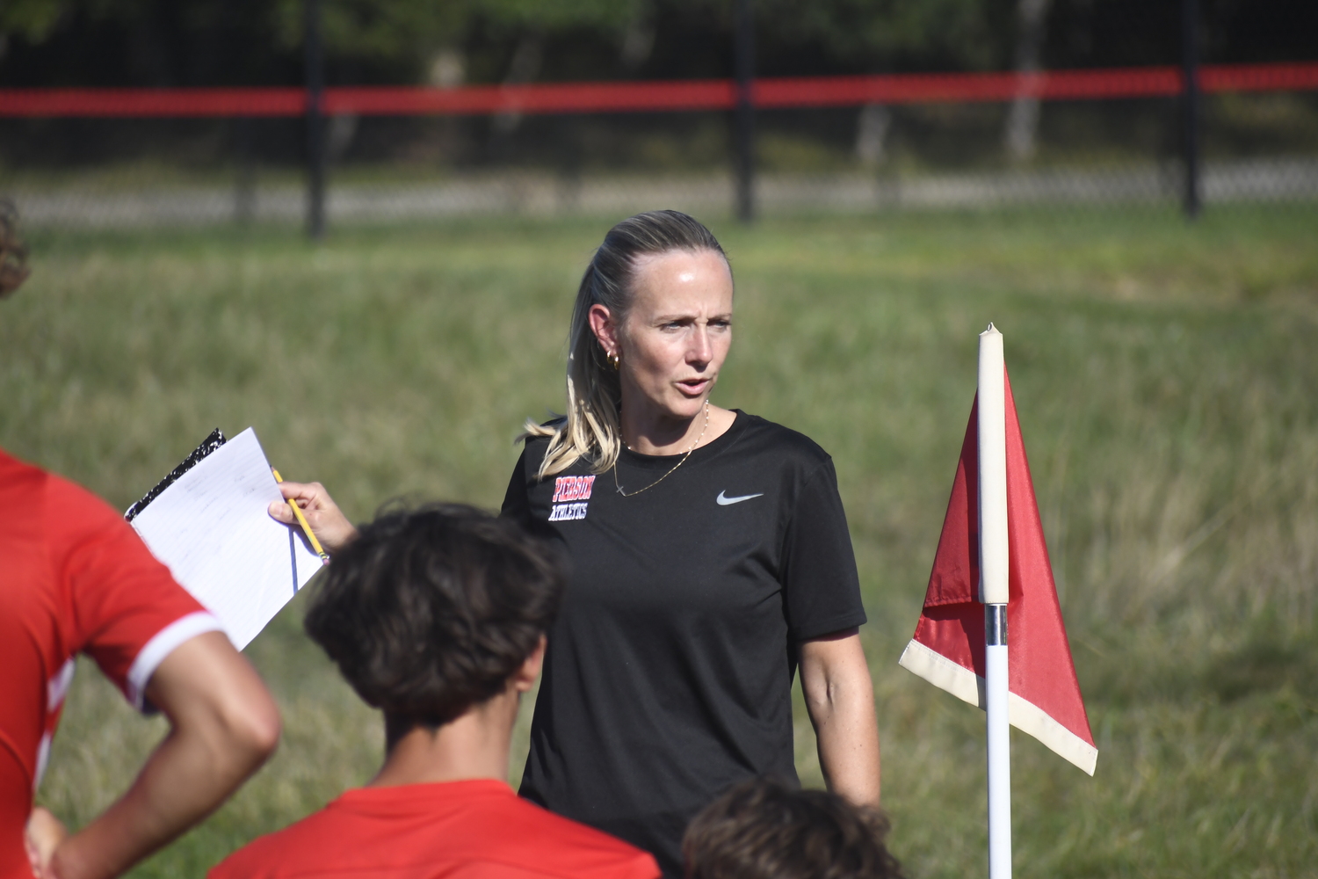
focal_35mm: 405
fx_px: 14826
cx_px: 659
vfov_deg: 3.4
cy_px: 440
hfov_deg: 5.1
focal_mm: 270
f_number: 6.3
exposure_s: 1/2500
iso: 640
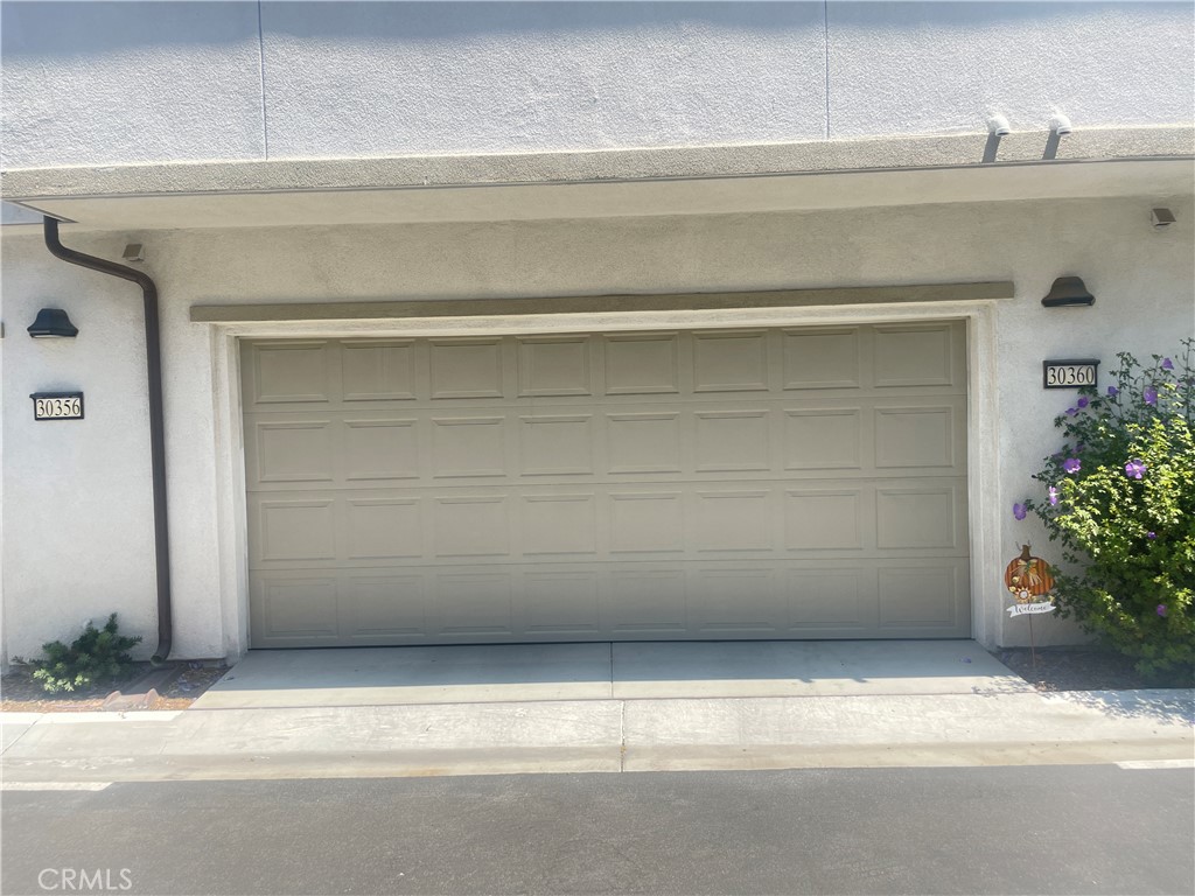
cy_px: 448
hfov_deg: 67.3
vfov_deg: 53.1
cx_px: 598
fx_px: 898
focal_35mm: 26
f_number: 1.6
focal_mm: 4.2
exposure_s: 1/882
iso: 32
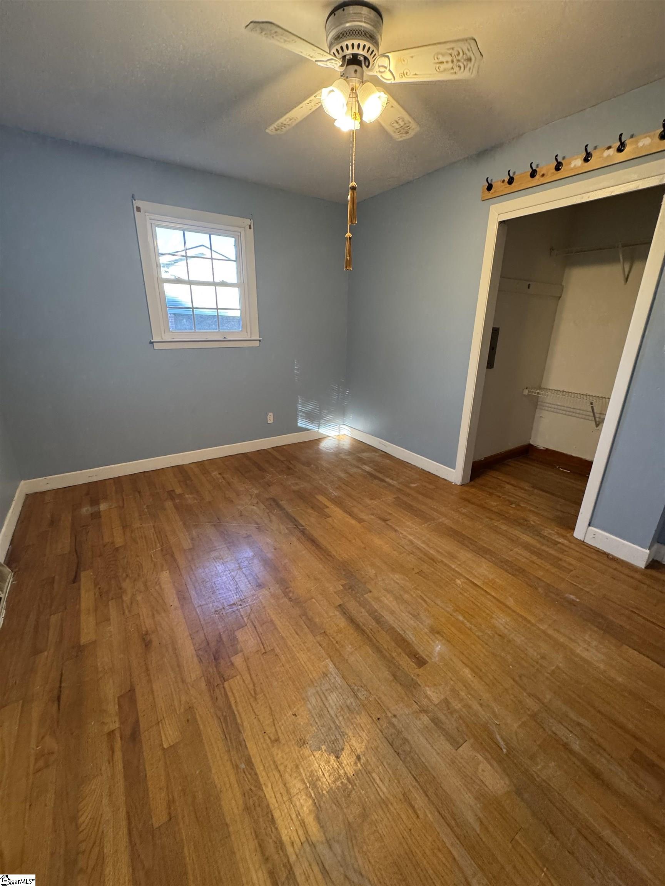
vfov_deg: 102.1
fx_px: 359
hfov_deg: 85.7
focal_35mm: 14
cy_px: 443
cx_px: 332
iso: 250
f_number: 2.2
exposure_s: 1/60
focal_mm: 2.22
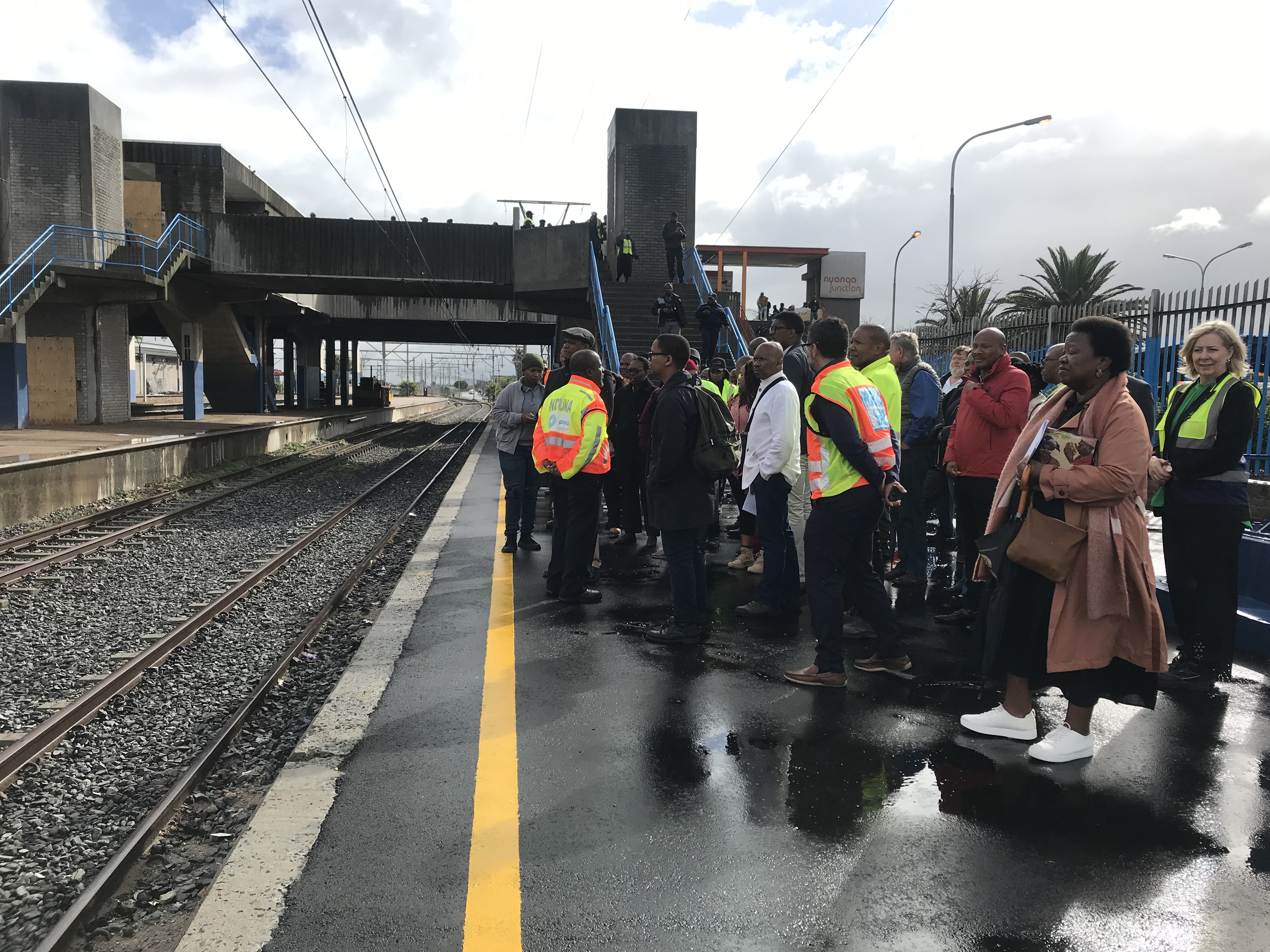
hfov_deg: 63.4
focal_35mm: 28
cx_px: 635
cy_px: 476
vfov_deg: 49.7
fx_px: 1027
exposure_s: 1/2336
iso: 20
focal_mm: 3.99
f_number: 1.8
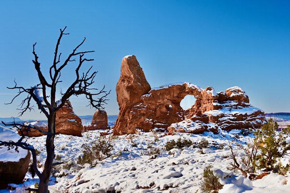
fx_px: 338
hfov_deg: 46.4
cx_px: 145
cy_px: 96
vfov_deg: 31.9
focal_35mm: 42
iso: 100
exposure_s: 1/200
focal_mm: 42
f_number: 7.1
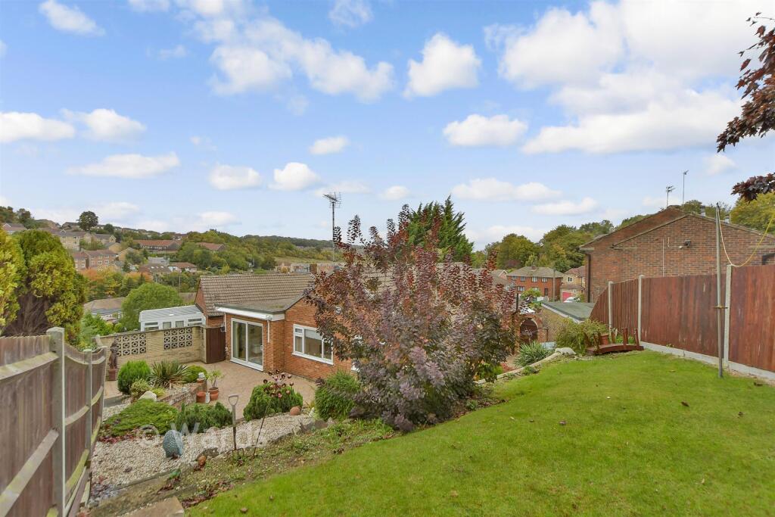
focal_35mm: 15
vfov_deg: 77.3
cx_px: 388
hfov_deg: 100.4
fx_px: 323
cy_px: 258
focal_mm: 10
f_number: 6.3
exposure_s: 1/160
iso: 500
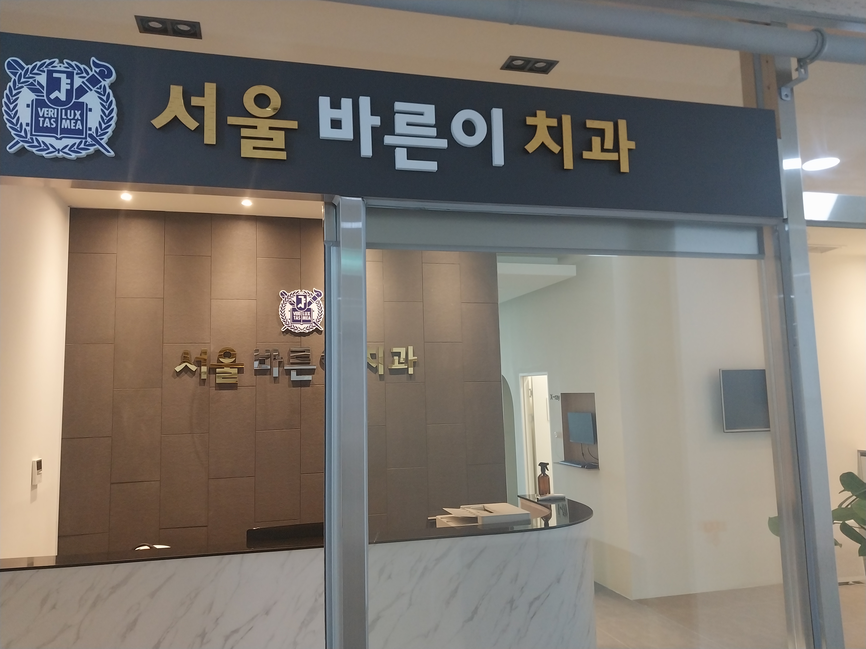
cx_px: 433
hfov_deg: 67.3
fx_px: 650
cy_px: 324
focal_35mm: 26
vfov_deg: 53.1
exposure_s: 1/40
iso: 400
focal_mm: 4
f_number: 1.8
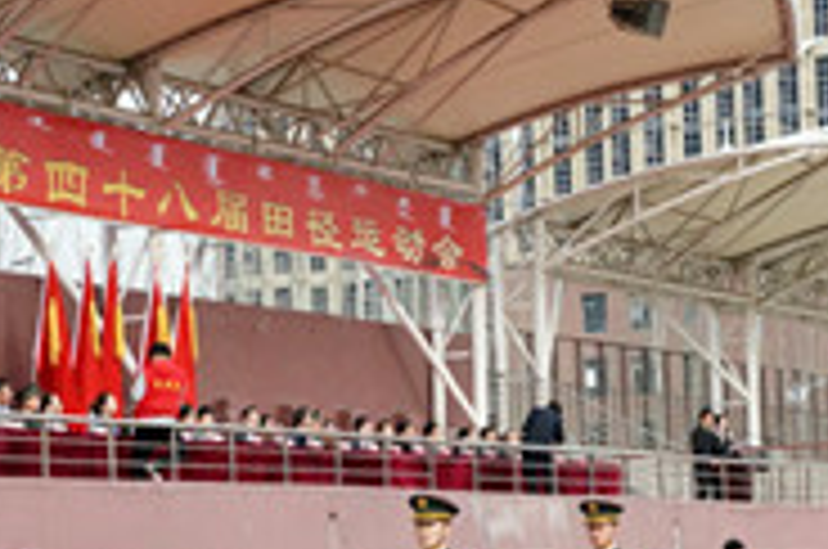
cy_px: 407
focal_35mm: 124
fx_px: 2851
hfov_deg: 16.4
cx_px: 619
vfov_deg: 11.0
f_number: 8
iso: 1600
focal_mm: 35
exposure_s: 1/800
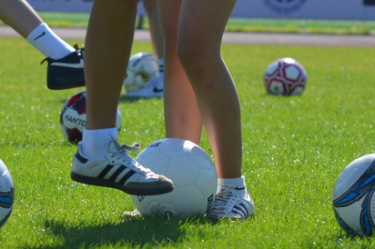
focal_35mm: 453
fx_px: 4715
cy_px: 70
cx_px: -25
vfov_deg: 3.0
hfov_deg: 4.5
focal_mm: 130
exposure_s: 1/1600
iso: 400
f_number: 6.3
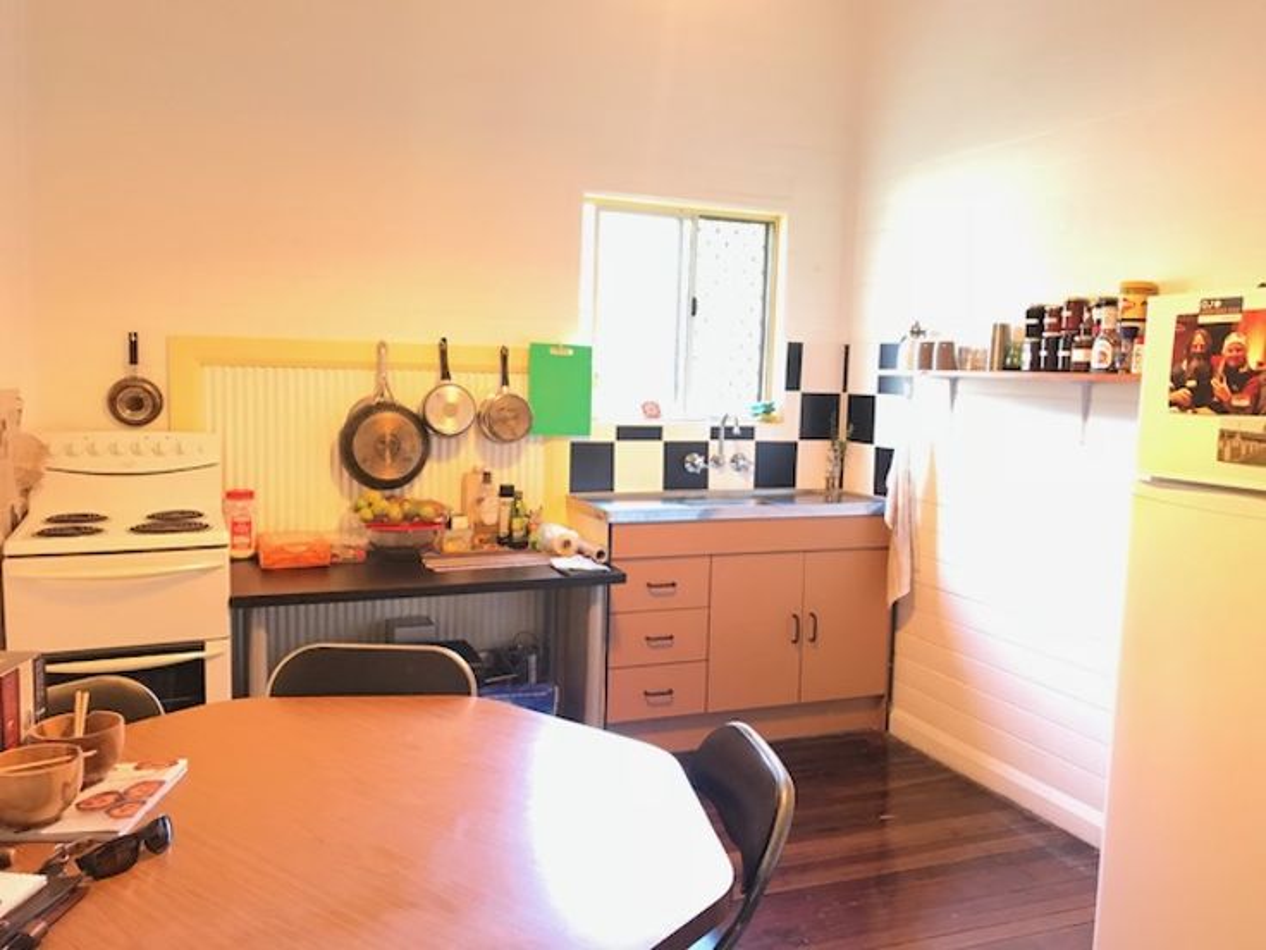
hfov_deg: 63.4
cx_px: 633
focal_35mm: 28
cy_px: 475
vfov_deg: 49.7
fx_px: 1024
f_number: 1.8
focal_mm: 3.99
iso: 100
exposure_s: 1/6
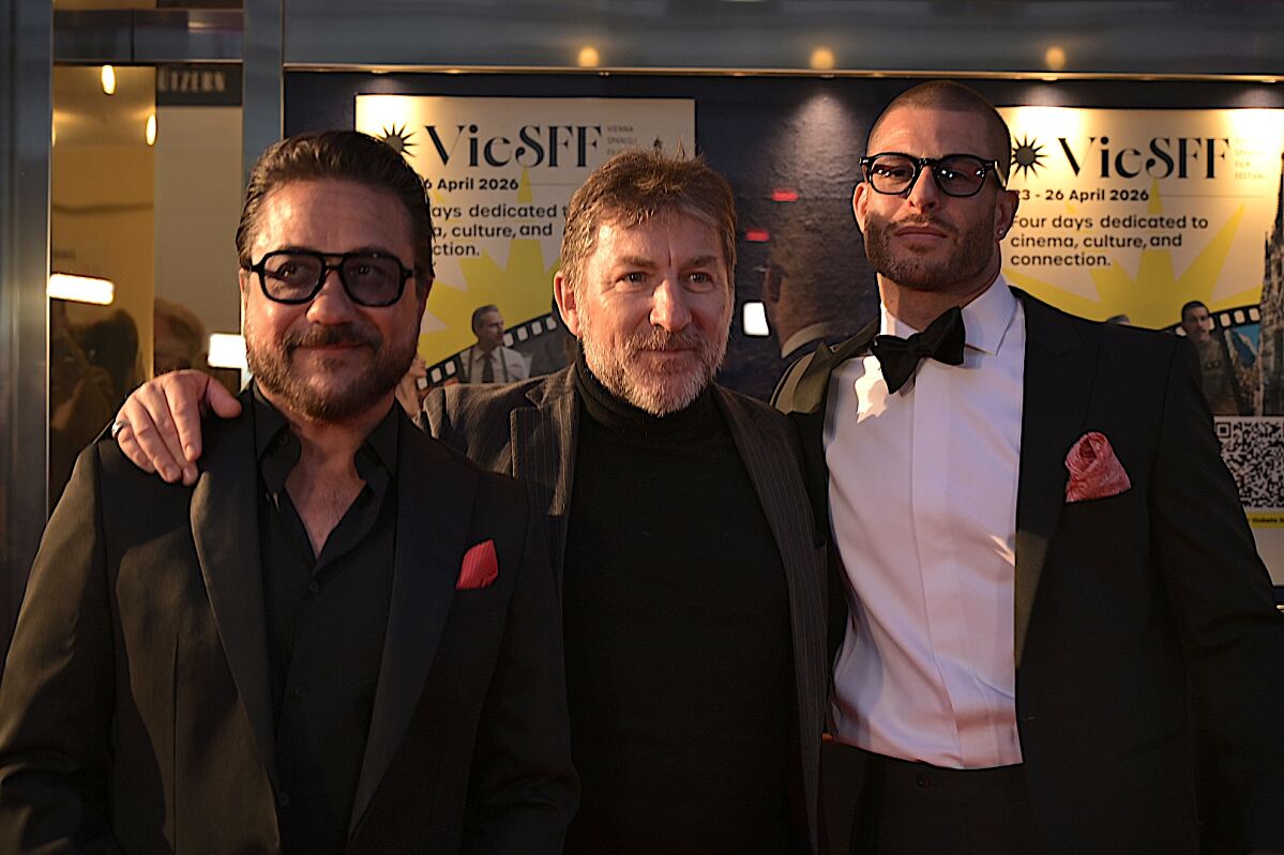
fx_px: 1676
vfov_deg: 28.6
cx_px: 642
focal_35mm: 47
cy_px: 428
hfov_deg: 41.9
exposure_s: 1/25
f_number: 4
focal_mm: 47
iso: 200
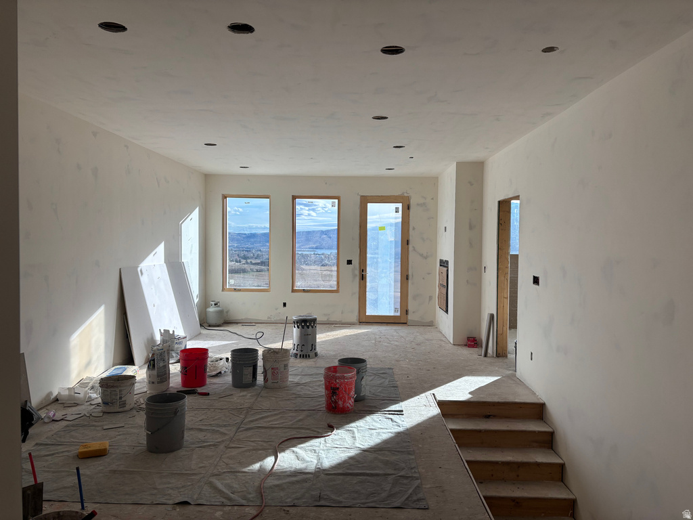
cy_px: 260
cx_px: 346
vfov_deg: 53.1
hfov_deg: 67.3
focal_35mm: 26
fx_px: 521
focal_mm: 5.96
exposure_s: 1/1016
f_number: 1.6
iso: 50
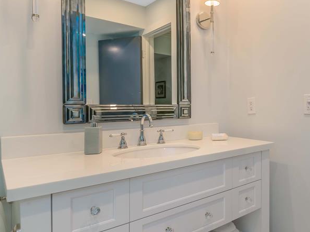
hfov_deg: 64.1
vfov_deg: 54.8
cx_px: 242
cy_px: 109
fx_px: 224
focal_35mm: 25
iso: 800
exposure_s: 1/125
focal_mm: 15
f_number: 8
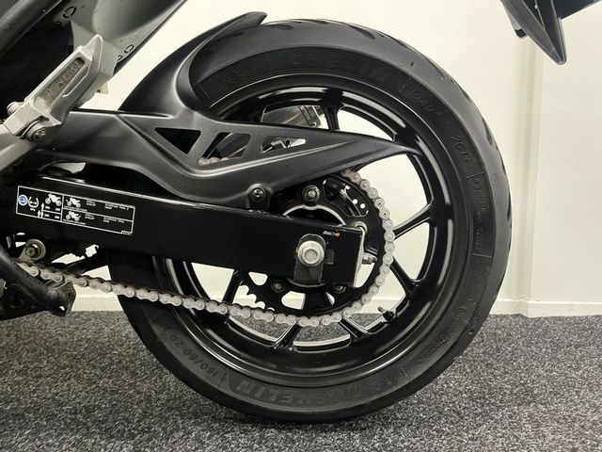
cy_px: 226
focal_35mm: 26
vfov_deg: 53.1
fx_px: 452
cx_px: 301
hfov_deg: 67.3
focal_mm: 5.1
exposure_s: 1/33
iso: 400
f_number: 1.6
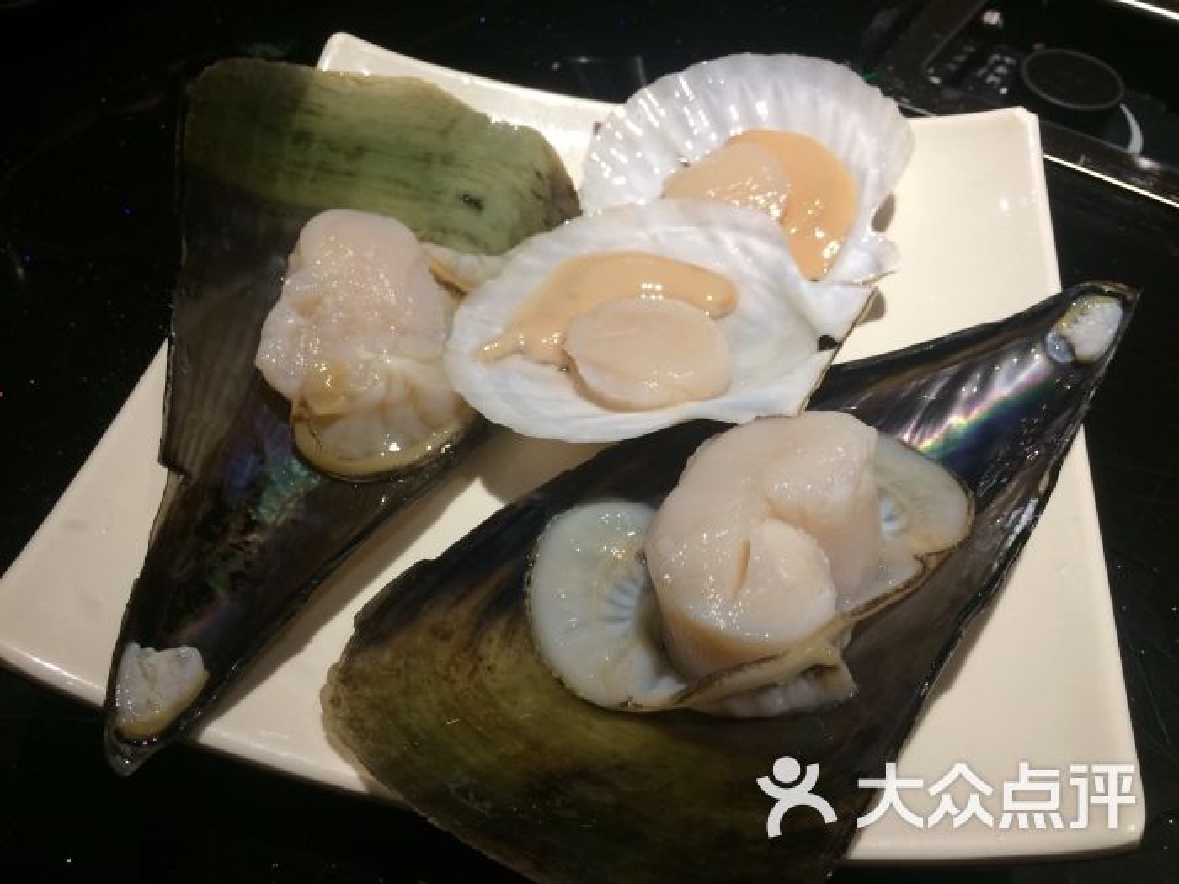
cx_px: 590
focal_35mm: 29
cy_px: 442
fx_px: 988
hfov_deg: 61.7
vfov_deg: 48.2
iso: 64
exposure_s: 1/33
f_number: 2.2
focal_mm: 4.15
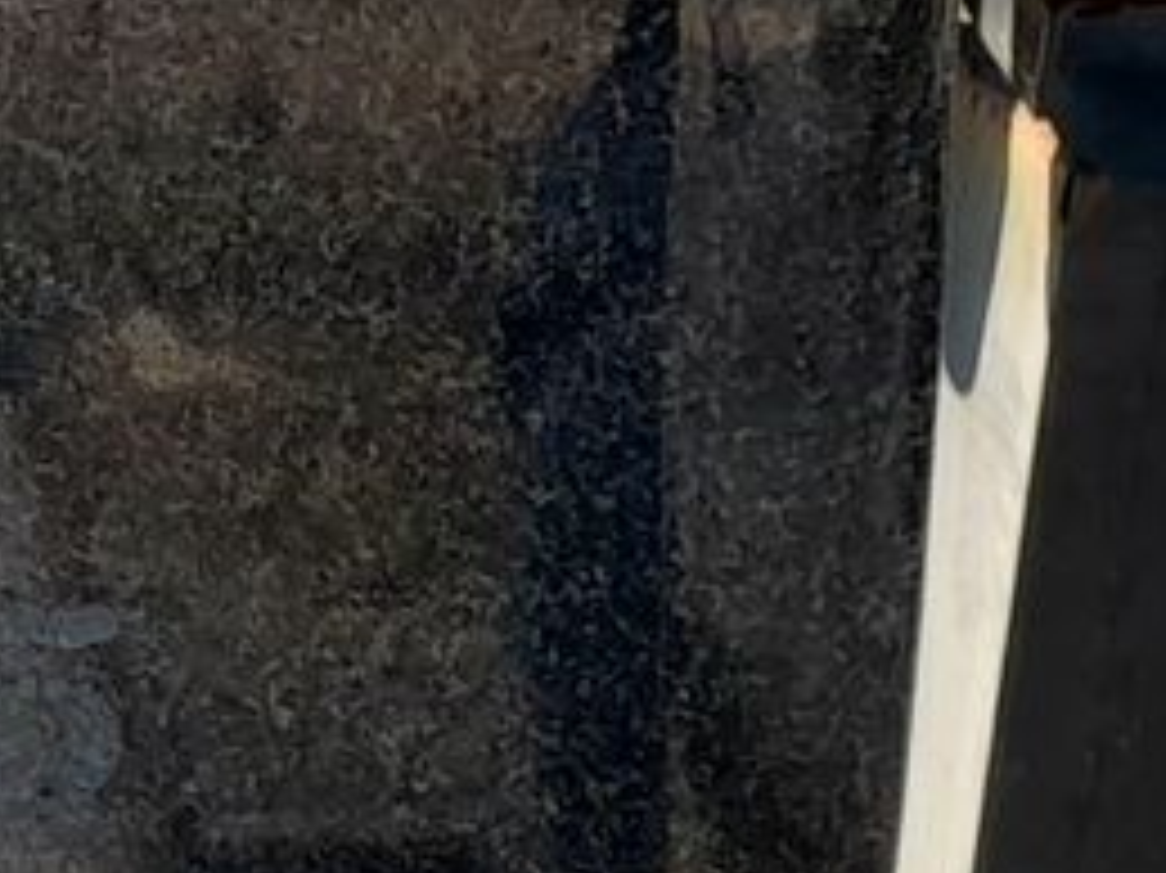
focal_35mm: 193
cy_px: 346
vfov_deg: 7.7
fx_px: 6498
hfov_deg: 7.9
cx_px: -2953
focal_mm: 4.6
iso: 20
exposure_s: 1/169
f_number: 2
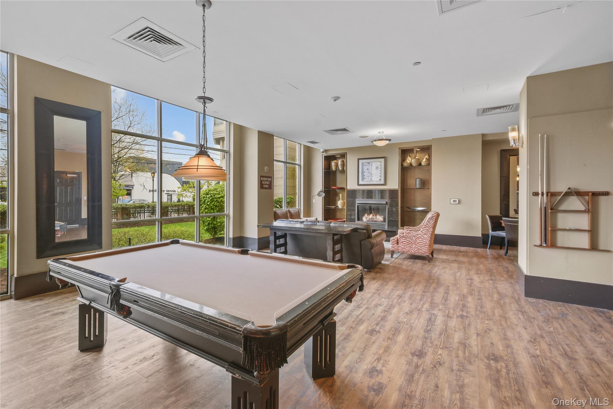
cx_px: 306
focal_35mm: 15
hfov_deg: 100.4
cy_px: 204
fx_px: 255
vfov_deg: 77.3
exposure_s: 1/3
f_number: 8
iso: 320
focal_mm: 10
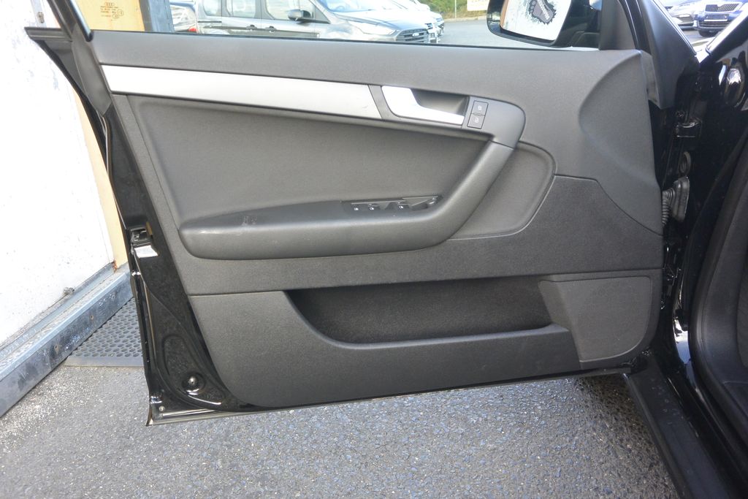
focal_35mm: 27
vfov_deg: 47.9
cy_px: 250
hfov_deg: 67.4
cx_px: 374
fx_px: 561
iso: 400
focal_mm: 10
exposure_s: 1/125
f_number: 3.5
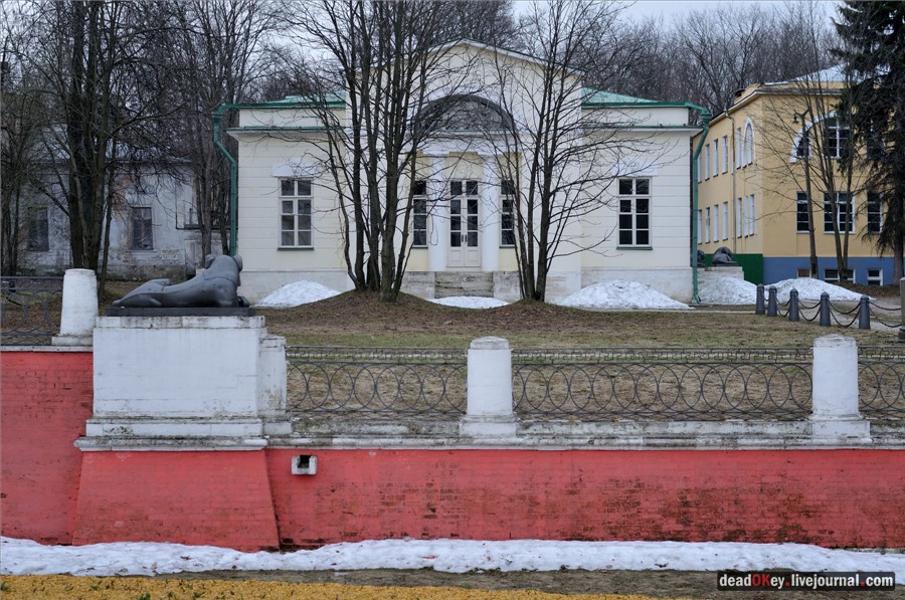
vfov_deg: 18.1
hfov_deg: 27.0
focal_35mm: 75
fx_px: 1882
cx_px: 452
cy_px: 300
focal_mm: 50
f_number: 3.2
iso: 200
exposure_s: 1/400
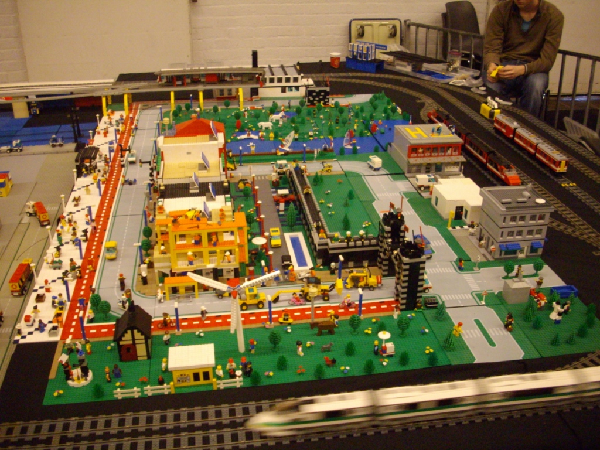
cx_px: 300
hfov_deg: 50.1
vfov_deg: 38.7
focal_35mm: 37
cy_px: 225
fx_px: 641
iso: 400
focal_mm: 6.2
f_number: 2.8
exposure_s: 1/15
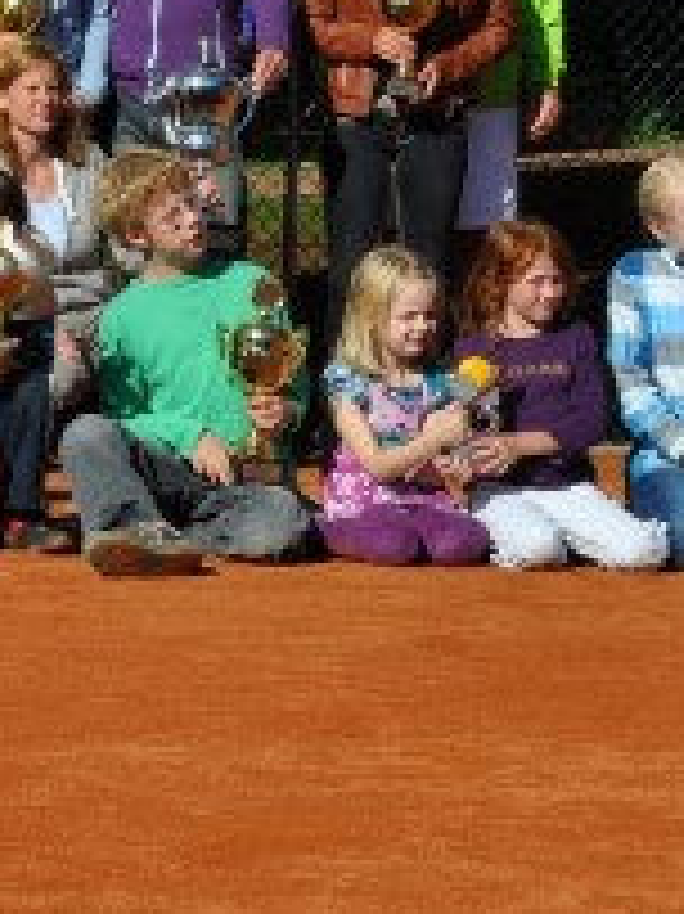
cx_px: -396
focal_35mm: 145
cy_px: 185
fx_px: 3824
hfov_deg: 9.9
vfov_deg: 13.6
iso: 200
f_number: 11
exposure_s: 1/500
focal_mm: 34
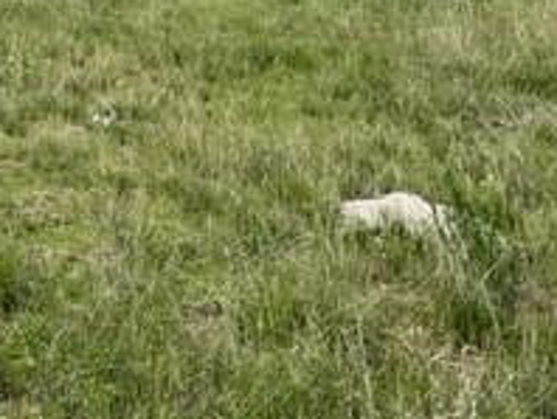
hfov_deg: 21.2
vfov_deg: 16.5
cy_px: -146
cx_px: -155
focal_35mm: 84
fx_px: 1353
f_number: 1.6
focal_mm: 5.1
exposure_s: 1/6897
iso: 50
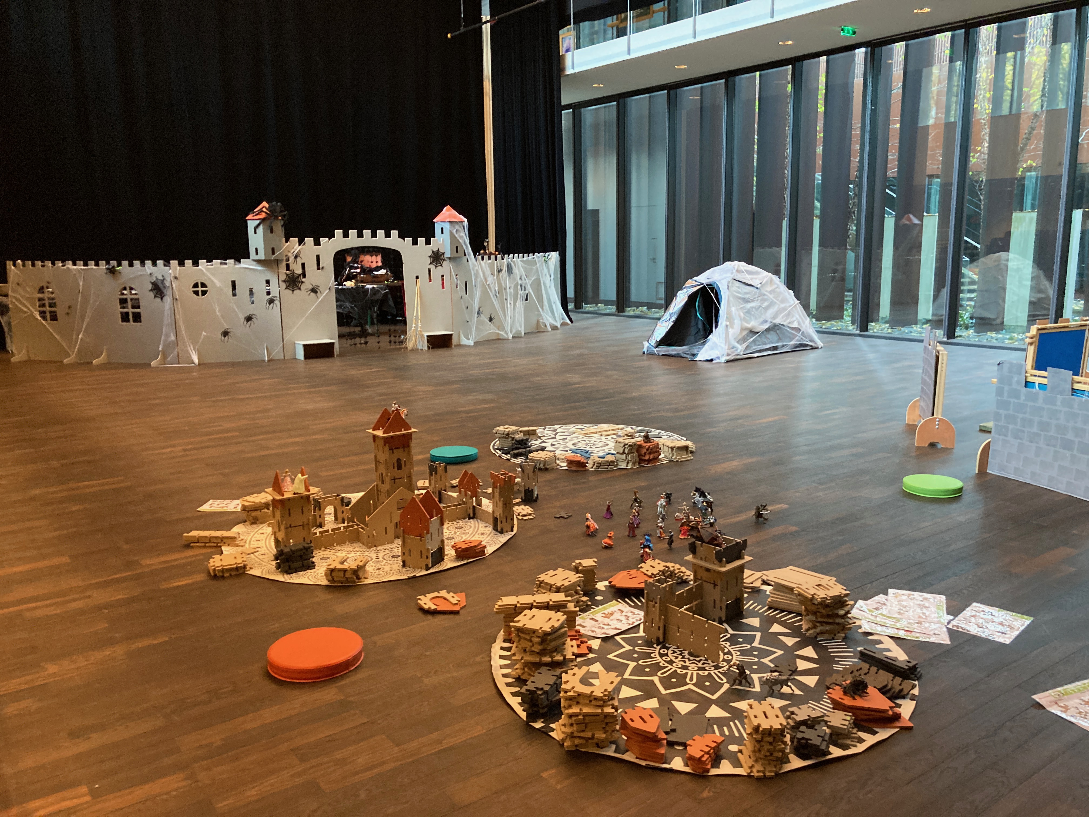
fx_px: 881
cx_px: 544
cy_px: 408
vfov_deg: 49.7
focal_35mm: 28
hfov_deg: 63.4
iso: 320
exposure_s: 1/40
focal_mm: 3.99
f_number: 1.8
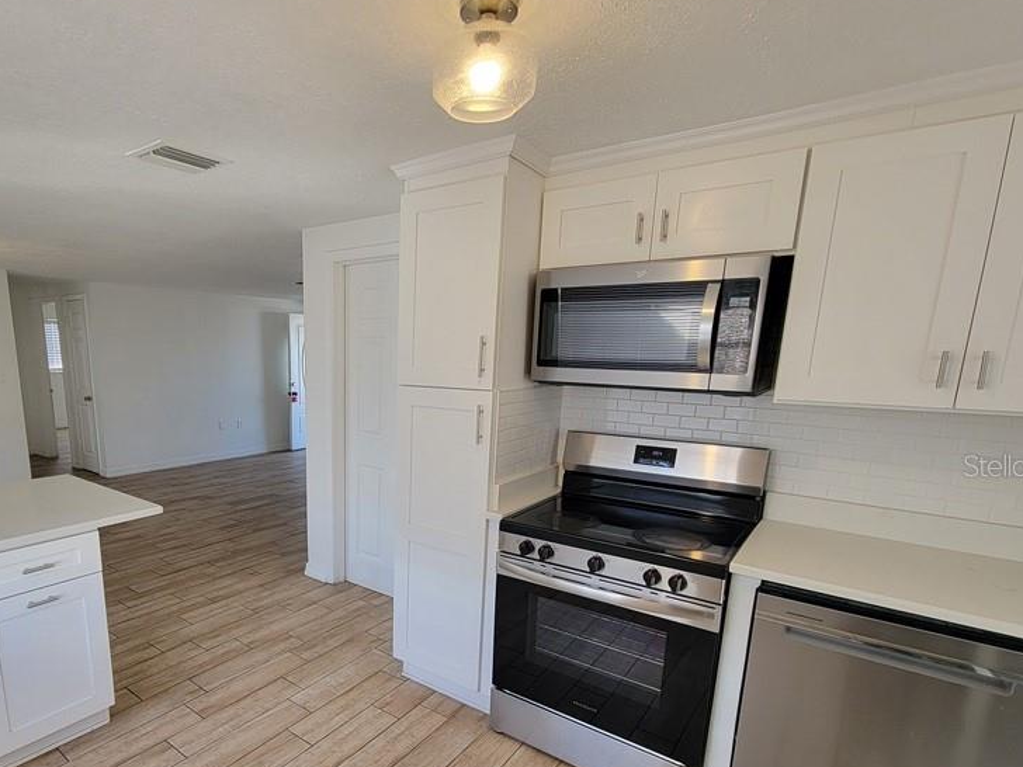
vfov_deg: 70.8
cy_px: 465
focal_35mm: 18
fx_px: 532
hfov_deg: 86.1
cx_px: 388
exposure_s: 1/60
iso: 64
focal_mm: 2.2
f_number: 2.2
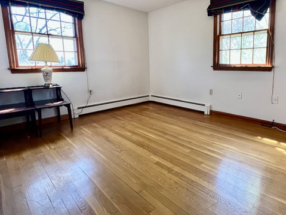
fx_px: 157
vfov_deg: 68.0
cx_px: 185
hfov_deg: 82.4
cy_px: 86
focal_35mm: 19
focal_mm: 1.57
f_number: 1.8
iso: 160
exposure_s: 1/99
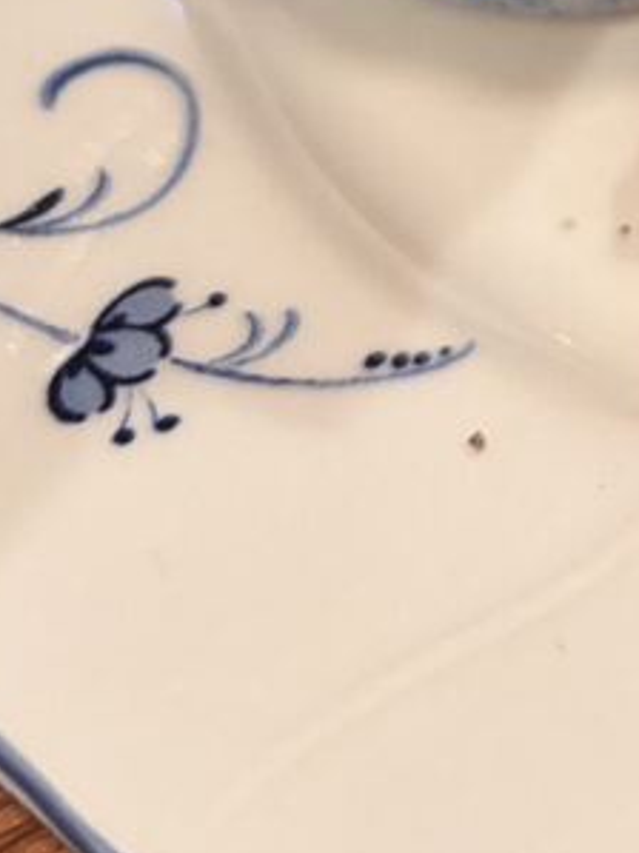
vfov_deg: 19.4
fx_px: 2192
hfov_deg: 15.2
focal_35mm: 89
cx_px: 981
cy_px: -405
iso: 320
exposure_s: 1/60
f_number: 1.6
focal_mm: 5.96
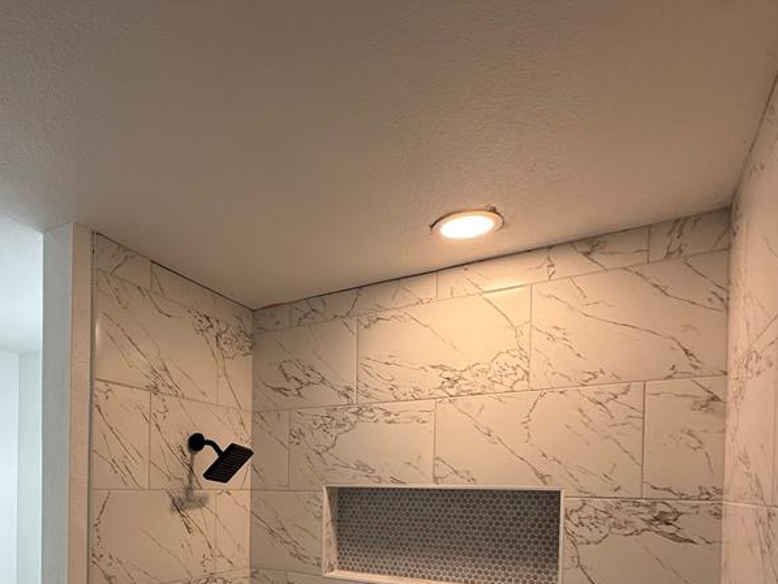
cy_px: 495
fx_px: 540
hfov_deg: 69.7
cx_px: 265
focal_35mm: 24
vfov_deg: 51.9
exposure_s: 1/120
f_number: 2.2
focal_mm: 2.22
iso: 125
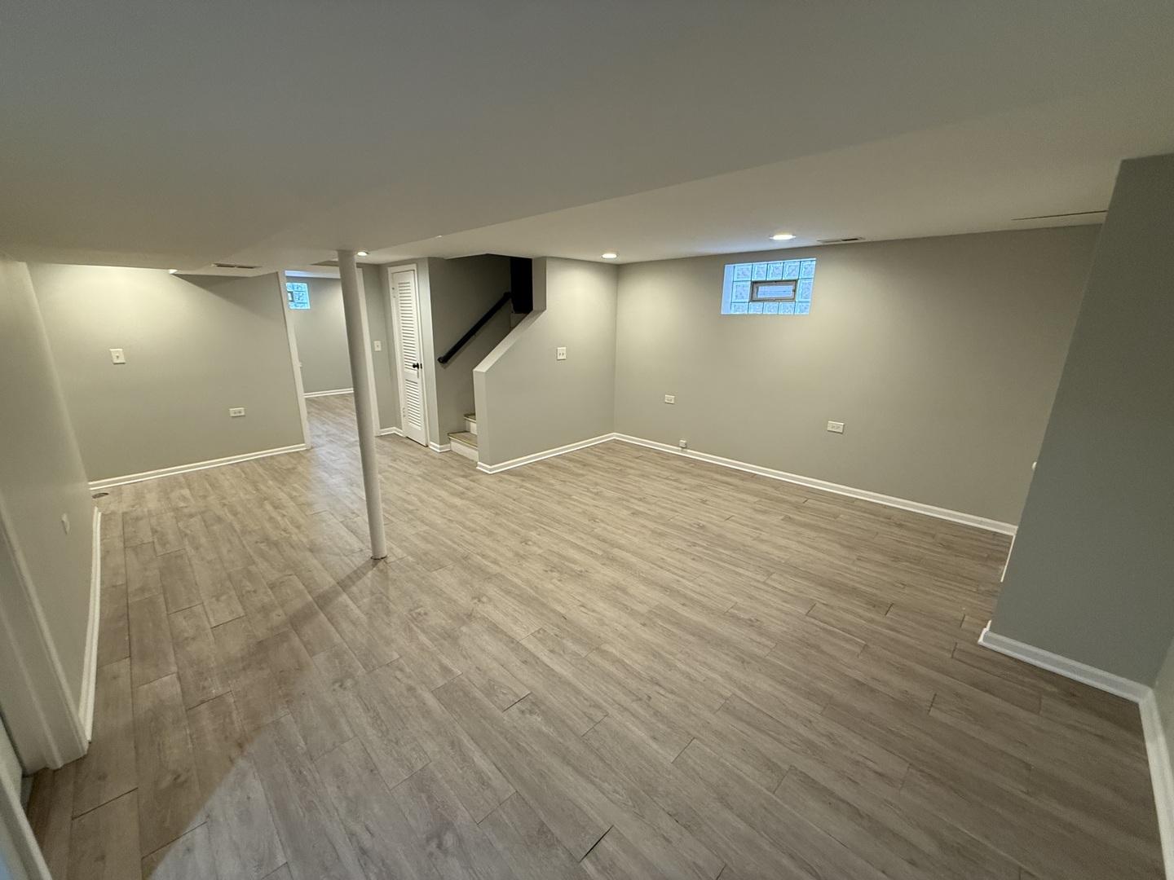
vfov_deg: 85.7
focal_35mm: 14
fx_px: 475
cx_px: 587
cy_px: 440
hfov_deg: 102.1
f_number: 2.2
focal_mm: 2.22
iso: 250
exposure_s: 1/60
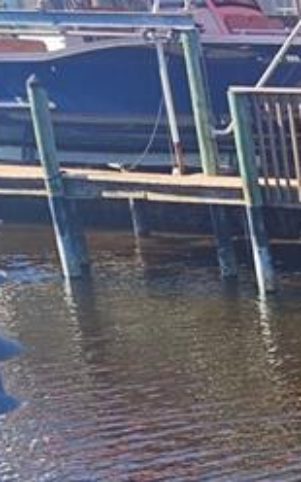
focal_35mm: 118
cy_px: 686
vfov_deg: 16.4
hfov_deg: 9.3
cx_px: 847
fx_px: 1549
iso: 25
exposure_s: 1/533
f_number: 1.8
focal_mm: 5.4
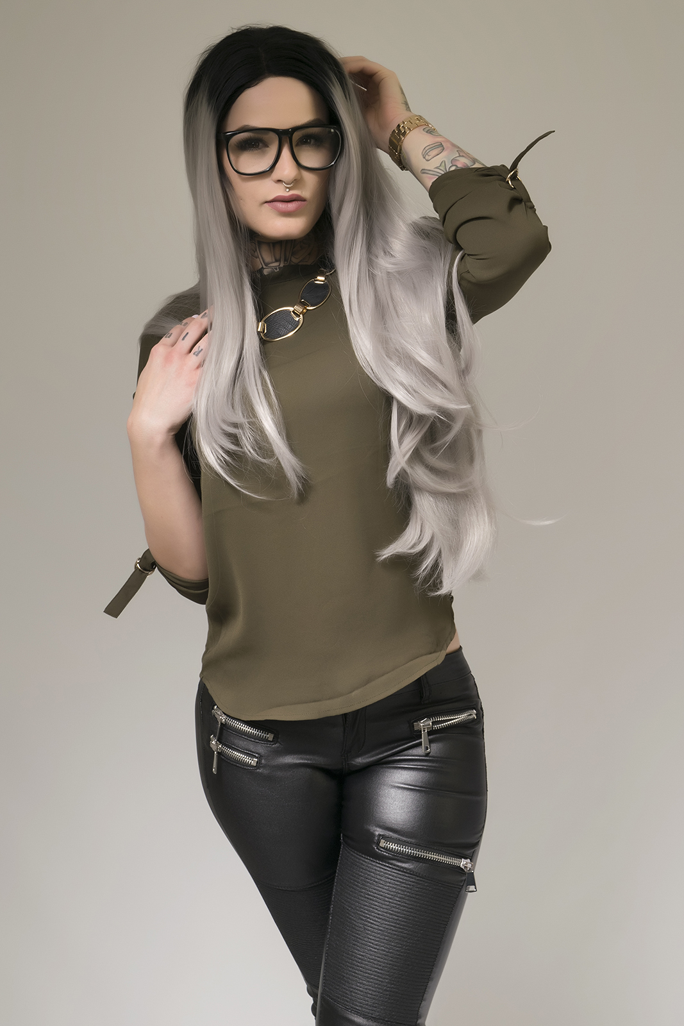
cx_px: 342
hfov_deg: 16.6
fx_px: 2351
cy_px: 513
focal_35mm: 82
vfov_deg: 24.6
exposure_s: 1/60
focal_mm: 55
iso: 200
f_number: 11
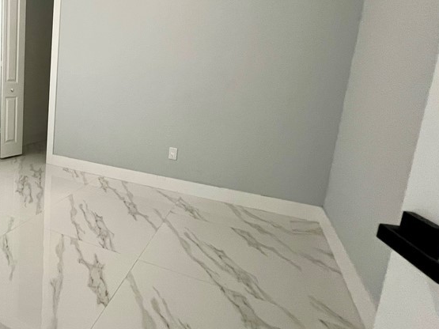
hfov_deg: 62.1
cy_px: 127
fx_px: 304
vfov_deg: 56.2
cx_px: 58
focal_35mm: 24
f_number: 1.8
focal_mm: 1.57
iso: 320
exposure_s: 1/60
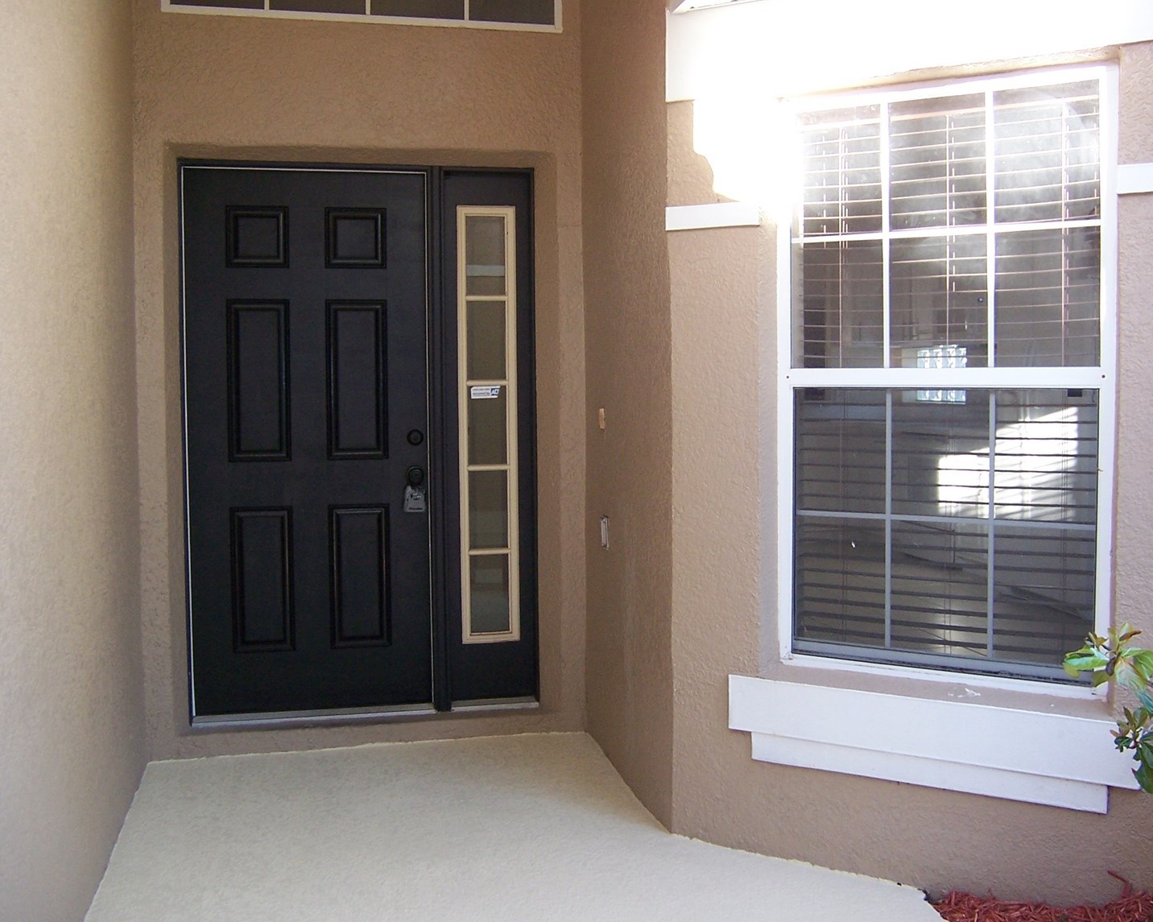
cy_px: 443
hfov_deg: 50.3
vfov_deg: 41.1
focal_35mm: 36
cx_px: 593
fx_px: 1228
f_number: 2.8
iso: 140
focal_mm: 5.5
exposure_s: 1/60
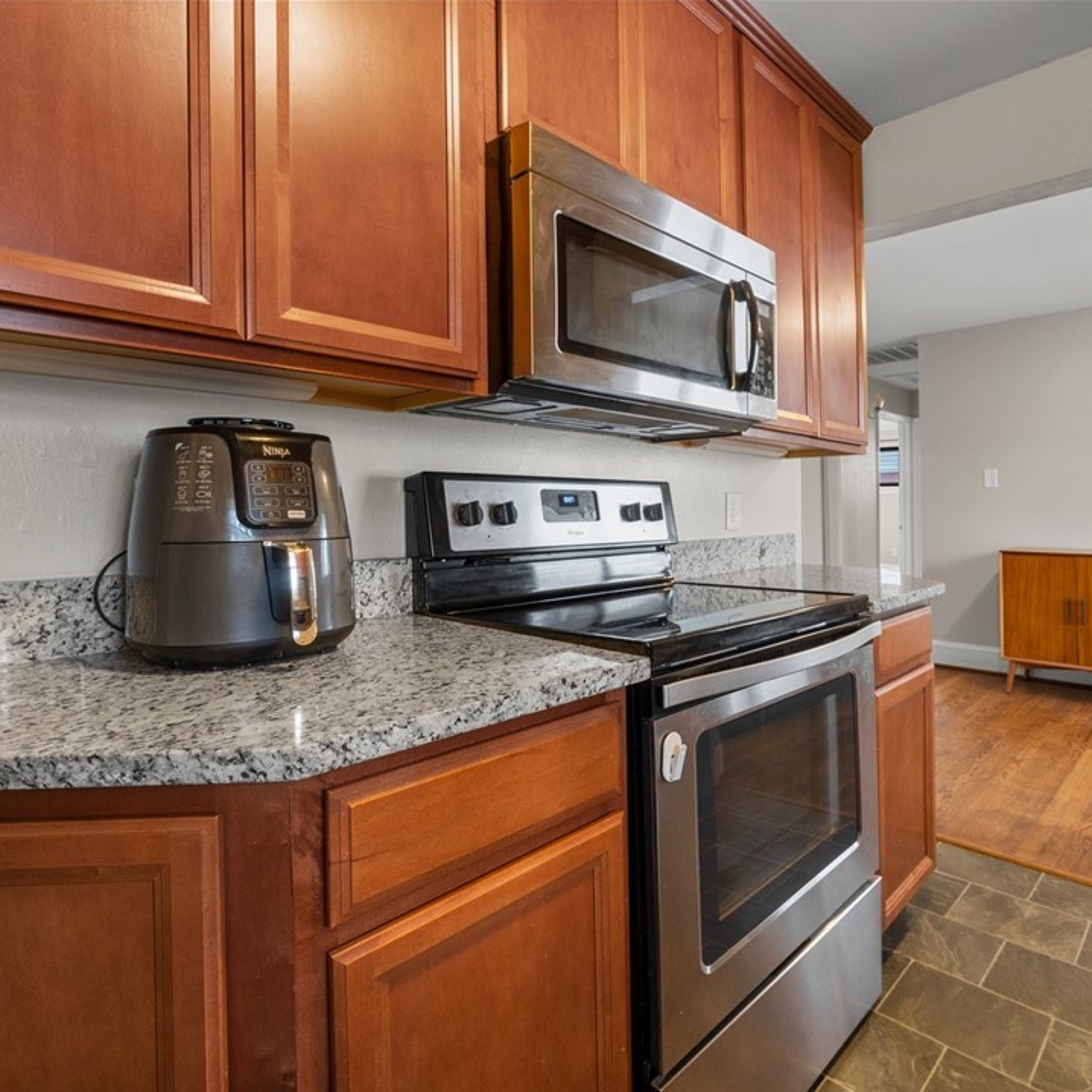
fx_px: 684
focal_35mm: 19
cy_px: 548
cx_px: 649
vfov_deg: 77.2
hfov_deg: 76.4
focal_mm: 14.9
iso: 800
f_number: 8
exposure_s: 1/6
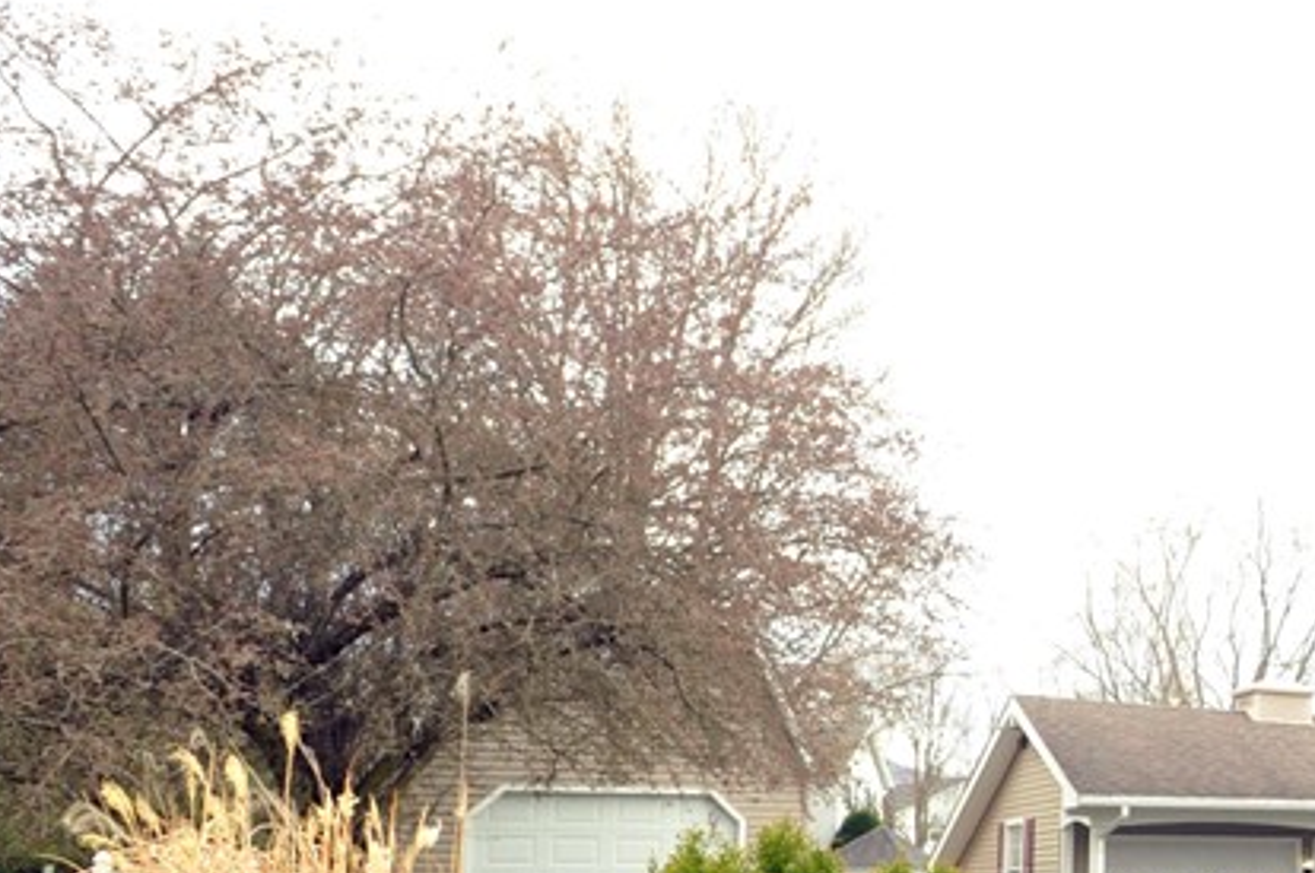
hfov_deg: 27.1
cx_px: 1682
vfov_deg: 21.3
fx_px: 2299
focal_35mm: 63
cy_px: 694
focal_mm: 24
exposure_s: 1/250
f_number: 8
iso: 1250
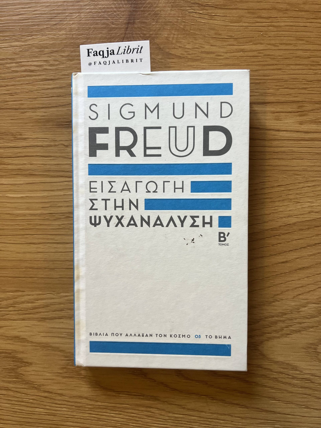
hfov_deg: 53.1
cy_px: 214
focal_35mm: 26
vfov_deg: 67.3
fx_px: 321
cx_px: 160
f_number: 1.5
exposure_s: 1/61
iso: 125
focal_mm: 5.7
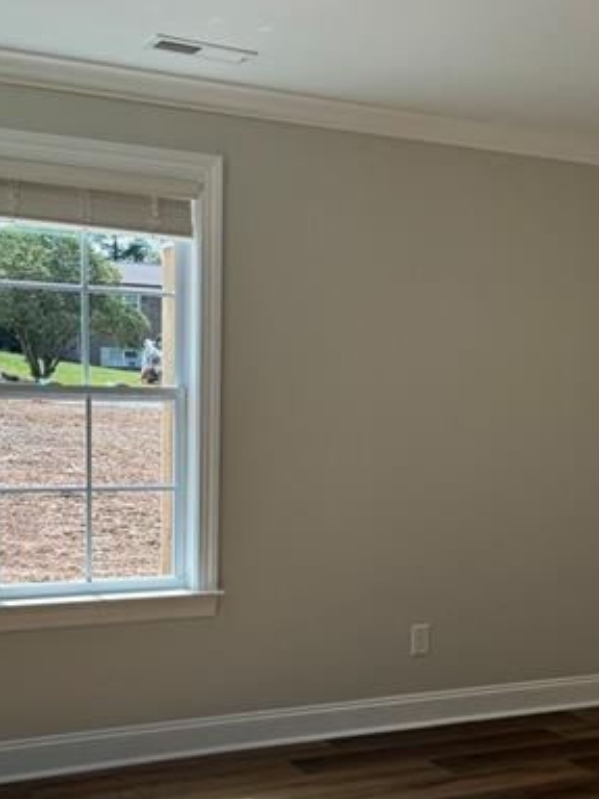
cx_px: 258
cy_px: 533
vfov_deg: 39.2
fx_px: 1107
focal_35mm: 48
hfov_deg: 30.2
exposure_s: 1/518
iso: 80
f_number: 1.78
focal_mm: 6.86
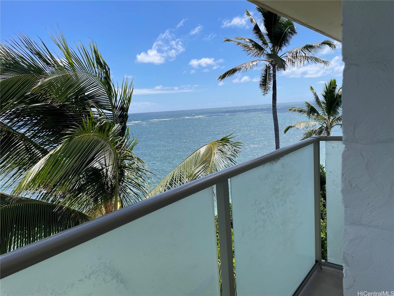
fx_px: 296
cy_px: 148
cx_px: 197
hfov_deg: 67.3
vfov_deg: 53.1
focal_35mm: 26
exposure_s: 1/3861
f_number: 1.6
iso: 32
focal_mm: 4.2
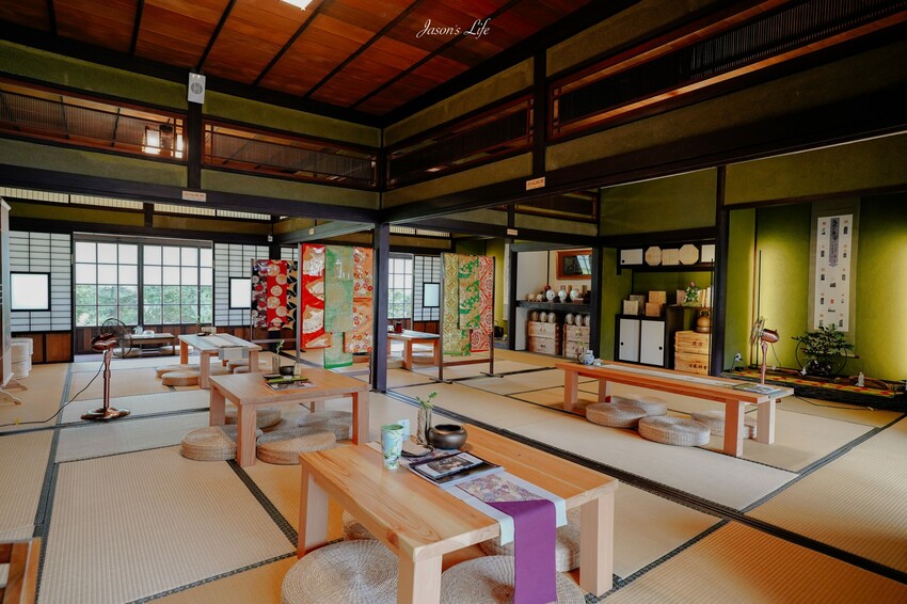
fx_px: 504
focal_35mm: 20
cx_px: 454
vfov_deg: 61.9
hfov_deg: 84.0
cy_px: 302
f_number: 4.5
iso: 500
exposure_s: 1/30
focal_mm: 20
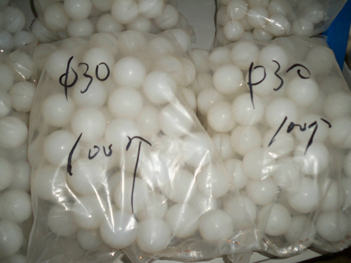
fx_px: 365
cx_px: 179
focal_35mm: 36
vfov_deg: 39.6
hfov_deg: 51.4
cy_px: 132
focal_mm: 6.3
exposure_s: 1/30
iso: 200
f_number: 3.1
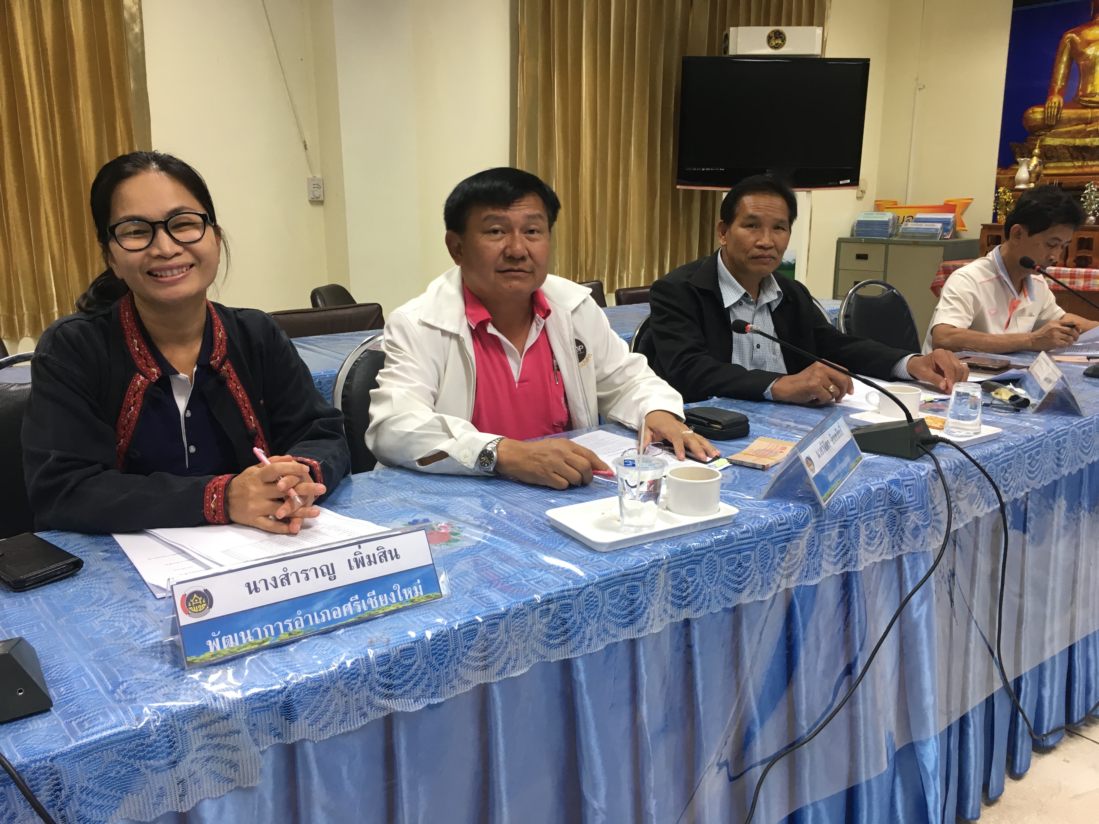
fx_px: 921
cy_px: 412
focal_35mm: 29
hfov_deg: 61.7
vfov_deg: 48.2
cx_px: 550
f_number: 2.2
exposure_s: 1/33
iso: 80
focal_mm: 4.15
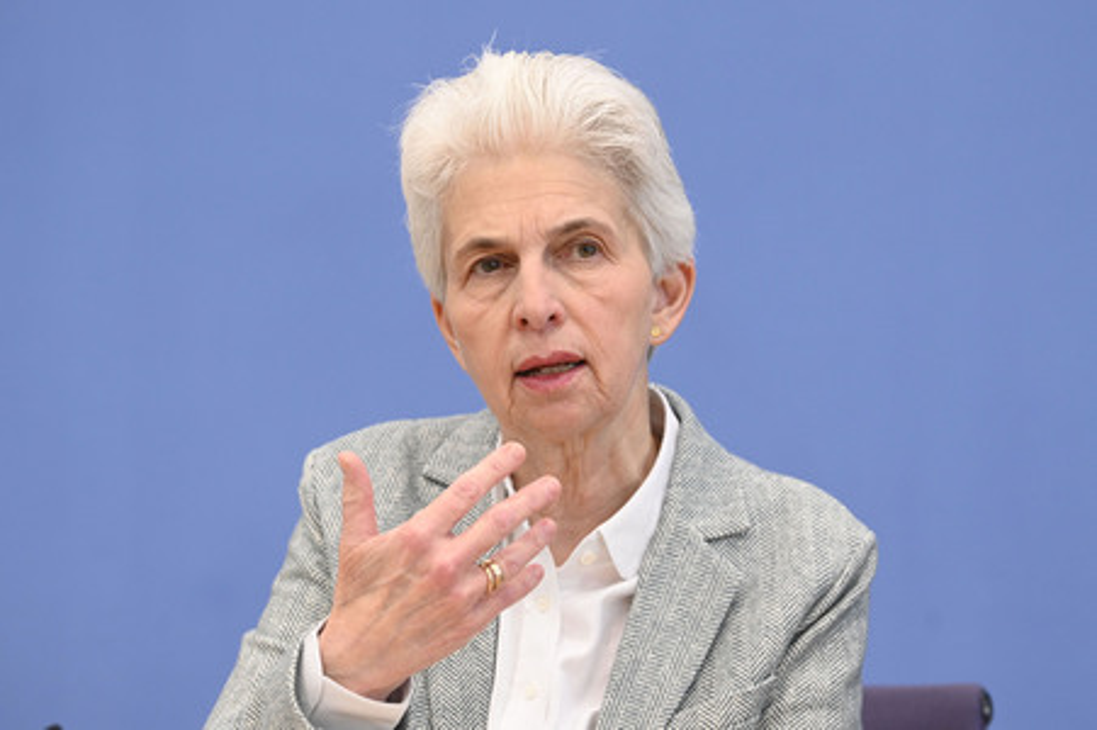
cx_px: 548
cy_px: 365
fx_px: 3806
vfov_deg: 11.0
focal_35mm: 125
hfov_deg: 16.4
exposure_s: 1/800
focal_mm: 125
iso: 3200
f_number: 4.5
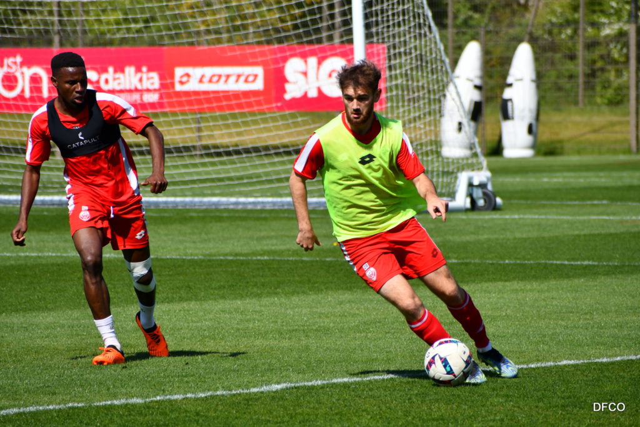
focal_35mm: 390
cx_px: 320
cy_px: 214
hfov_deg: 5.3
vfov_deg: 3.5
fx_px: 6934
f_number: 8
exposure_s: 1/2000
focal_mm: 260
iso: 400
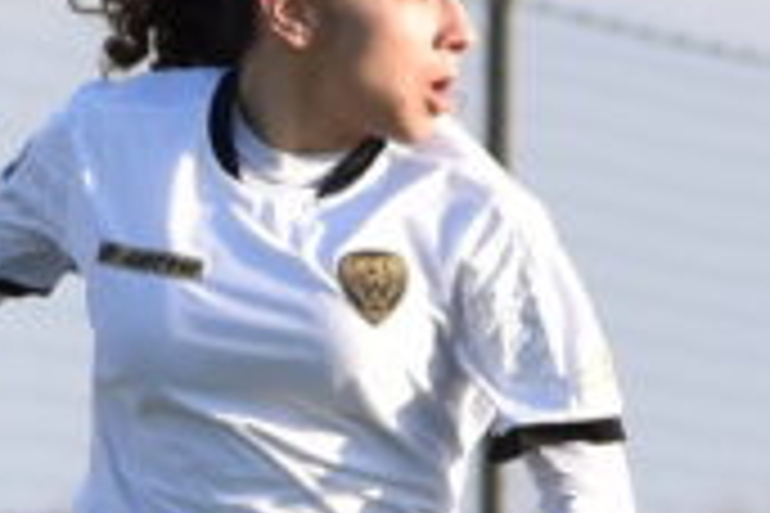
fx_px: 17709
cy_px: 860
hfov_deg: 2.5
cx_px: 1225
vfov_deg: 1.7
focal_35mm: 828
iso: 250
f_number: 4.8
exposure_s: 1/800
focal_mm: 92
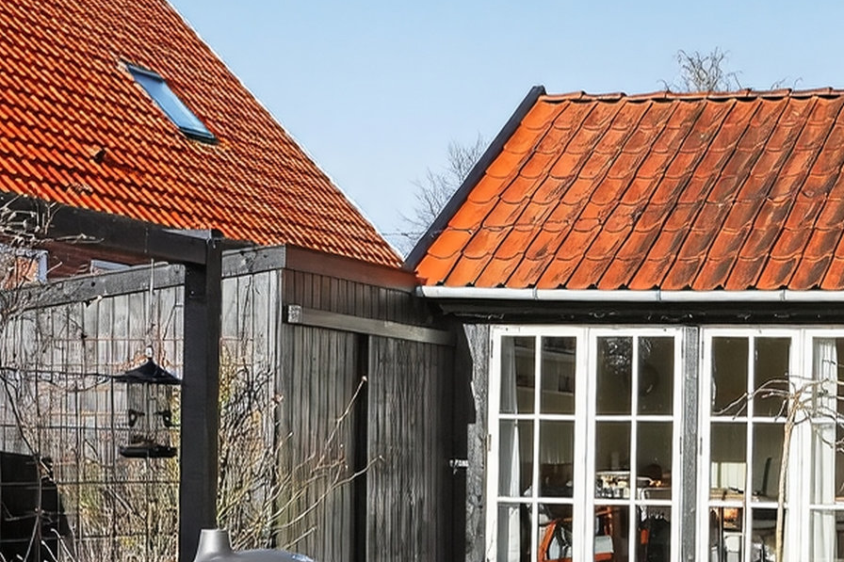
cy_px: 464
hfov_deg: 24.4
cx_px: 953
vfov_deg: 17.5
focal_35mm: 77
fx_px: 1805
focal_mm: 23
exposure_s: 1/2000
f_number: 8
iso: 400
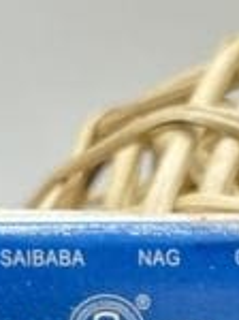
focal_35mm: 232
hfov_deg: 6.3
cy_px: 537
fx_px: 2142
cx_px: 314
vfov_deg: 8.3
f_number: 1.6
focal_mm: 5.96
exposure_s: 1/50
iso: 50
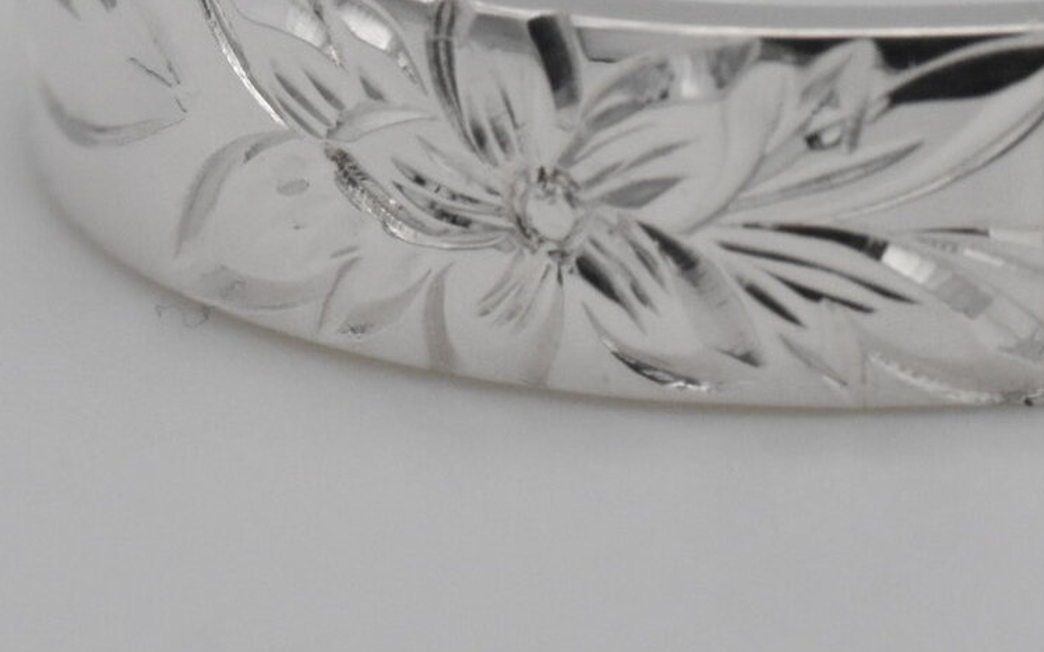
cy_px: 58
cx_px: 974
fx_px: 10467
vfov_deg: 3.6
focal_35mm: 368
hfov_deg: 5.7
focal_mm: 90
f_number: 29
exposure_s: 1/200
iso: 1600
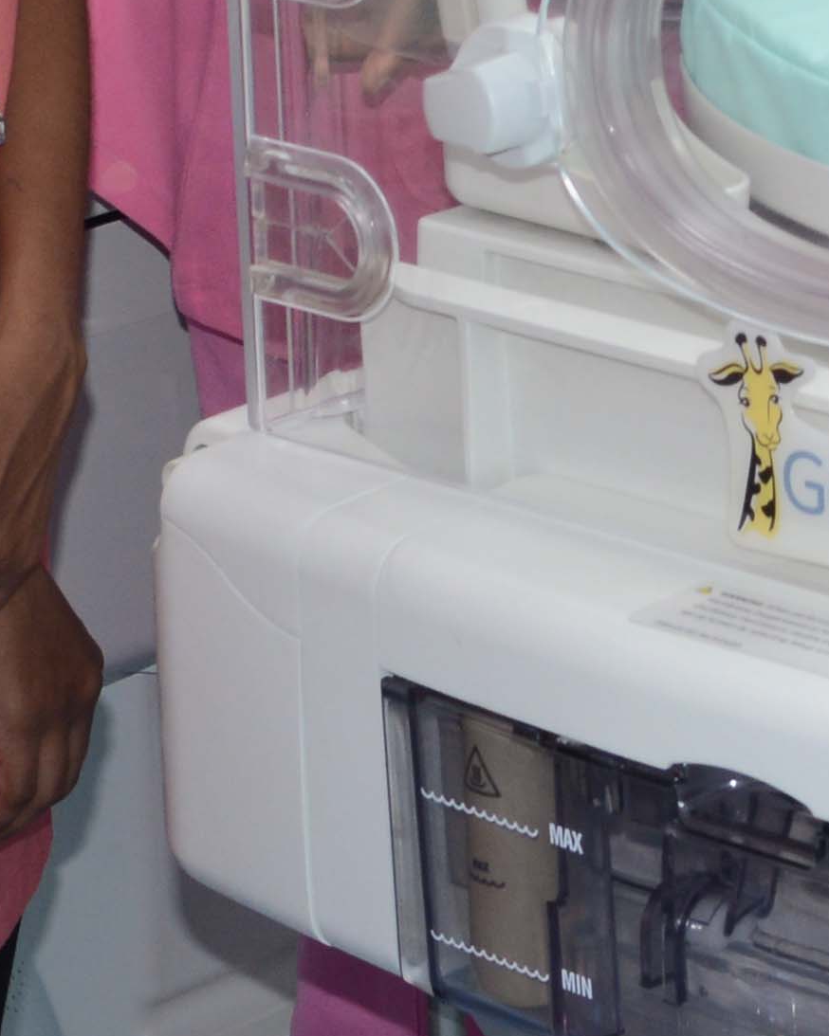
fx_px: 5430
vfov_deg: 10.1
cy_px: -1005
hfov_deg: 8.6
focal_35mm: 177
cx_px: 1162
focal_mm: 28
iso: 500
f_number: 10
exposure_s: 1/20
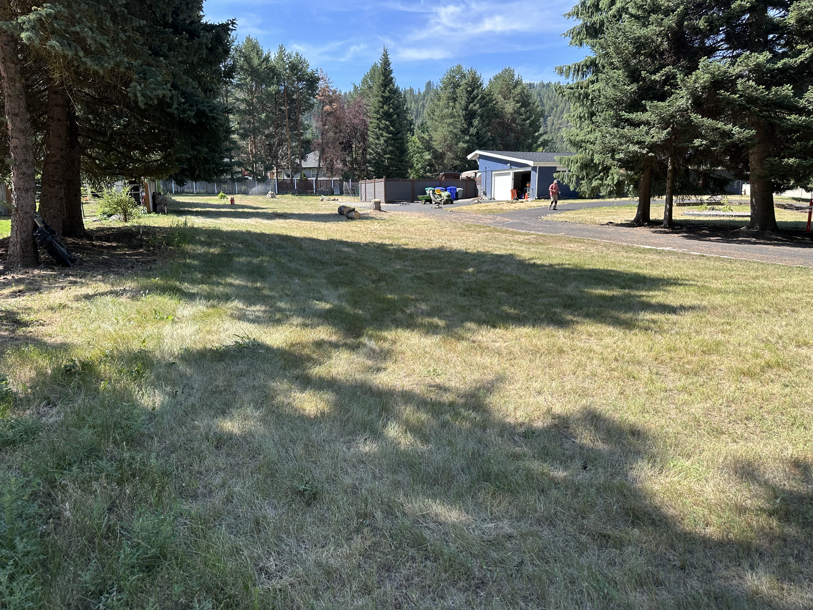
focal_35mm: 24
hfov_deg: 71.6
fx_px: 564
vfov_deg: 56.8
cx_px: 406
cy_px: 305
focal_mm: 6.86
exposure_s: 1/1374
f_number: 1.78
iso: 80
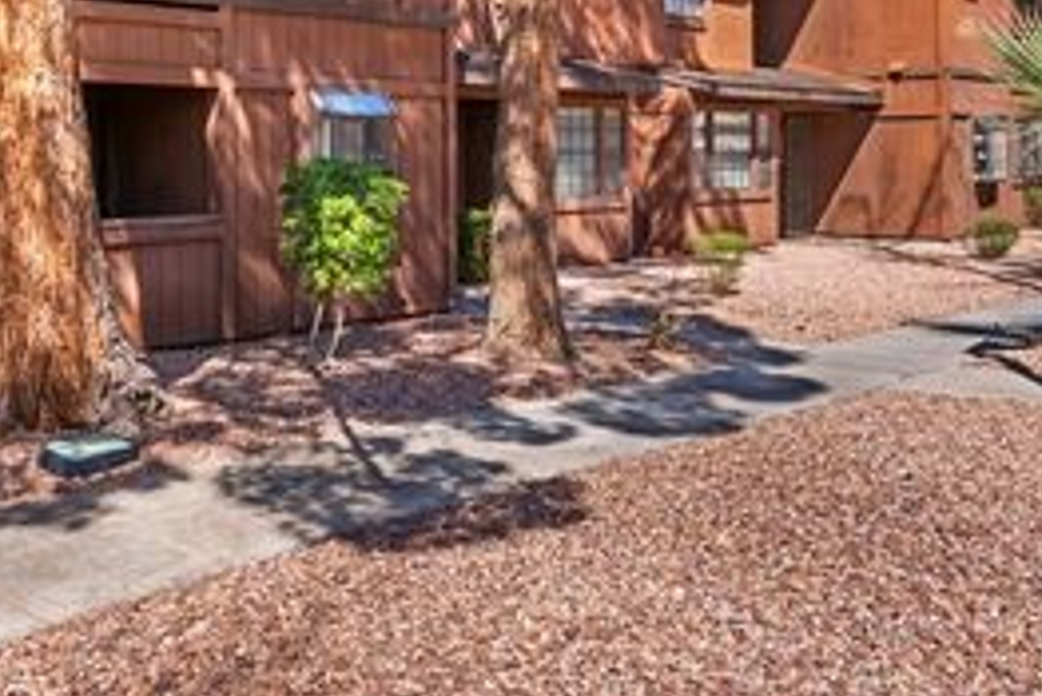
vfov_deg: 32.6
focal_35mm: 40
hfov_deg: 46.7
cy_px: 149
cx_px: 259
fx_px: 1158
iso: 320
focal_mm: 21
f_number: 8
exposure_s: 1/8000
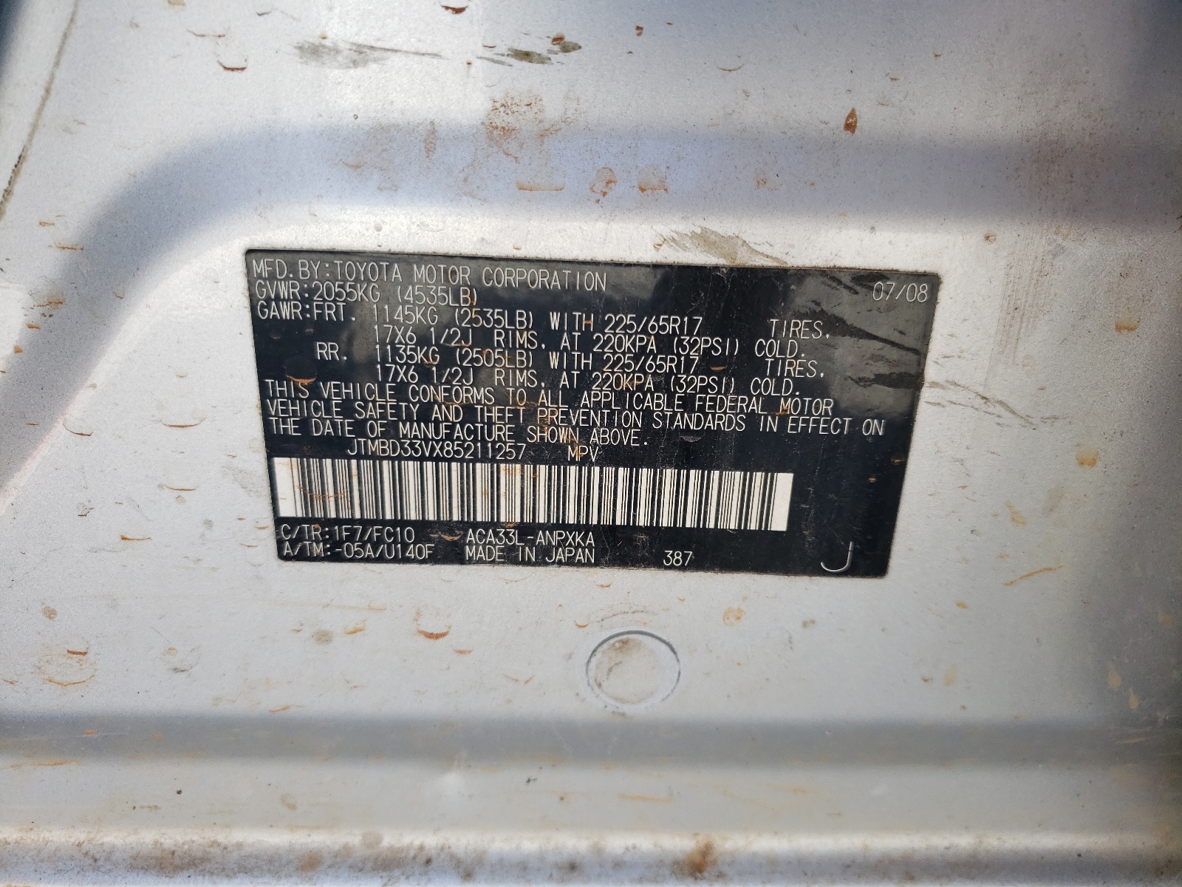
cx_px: 591
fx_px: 888
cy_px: 444
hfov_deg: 67.3
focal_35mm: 26
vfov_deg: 53.1
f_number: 1.5
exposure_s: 1/435
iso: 50
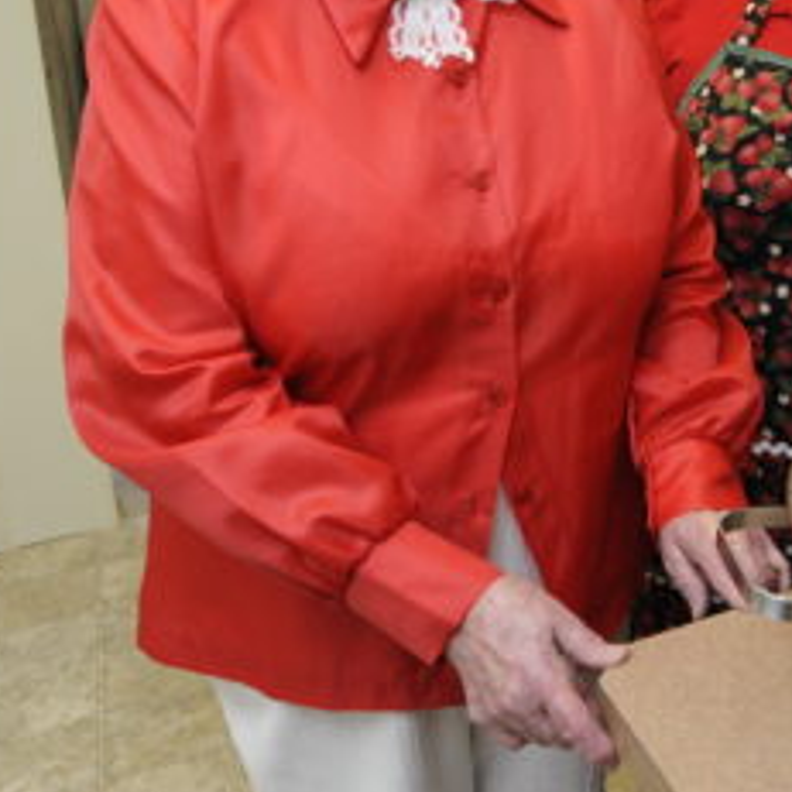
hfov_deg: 30.0
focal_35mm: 48
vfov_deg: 34.6
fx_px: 1242
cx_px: 958
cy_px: 194
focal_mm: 20
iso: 800
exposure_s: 1/80
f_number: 7.1
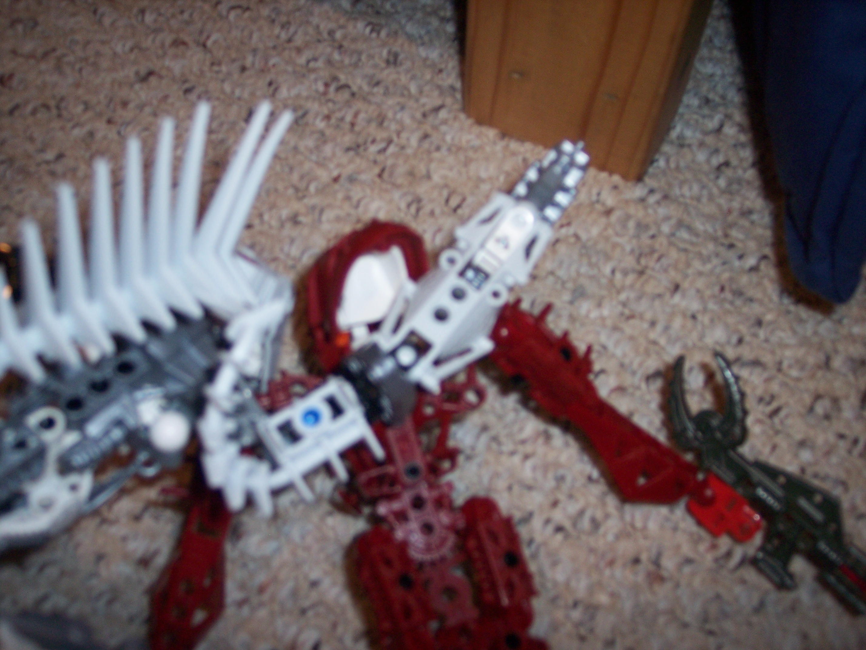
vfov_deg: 36.8
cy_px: 325
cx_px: 433
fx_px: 976
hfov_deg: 47.9
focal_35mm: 39
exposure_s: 1/60
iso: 100
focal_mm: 8
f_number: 2.8
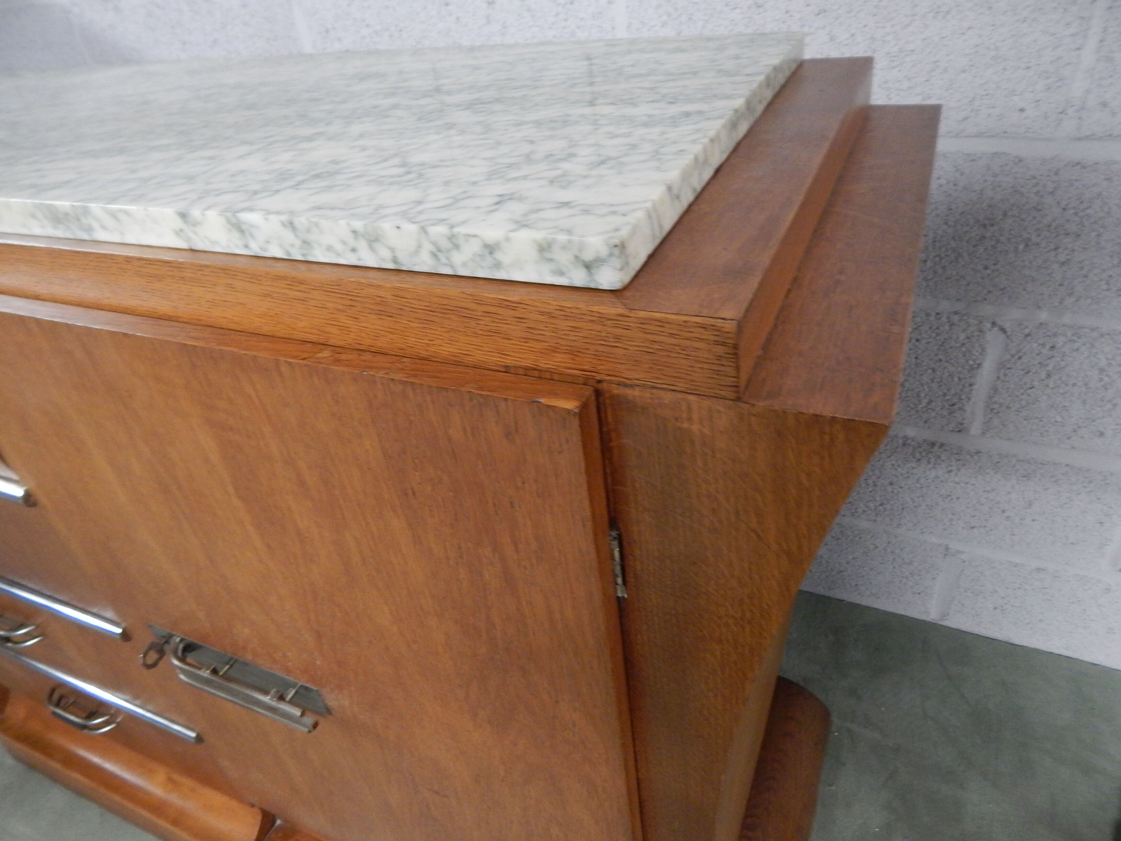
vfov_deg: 61.1
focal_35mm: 22
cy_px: 420
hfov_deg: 76.4
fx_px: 712
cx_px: 560
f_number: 3
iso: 400
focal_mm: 4
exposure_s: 1/8
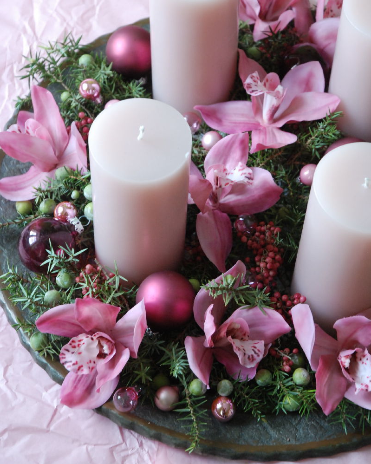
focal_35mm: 88
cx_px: 186
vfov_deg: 21.7
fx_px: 1208
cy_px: 197
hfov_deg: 17.5
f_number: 5
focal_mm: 52
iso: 800
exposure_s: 1/20
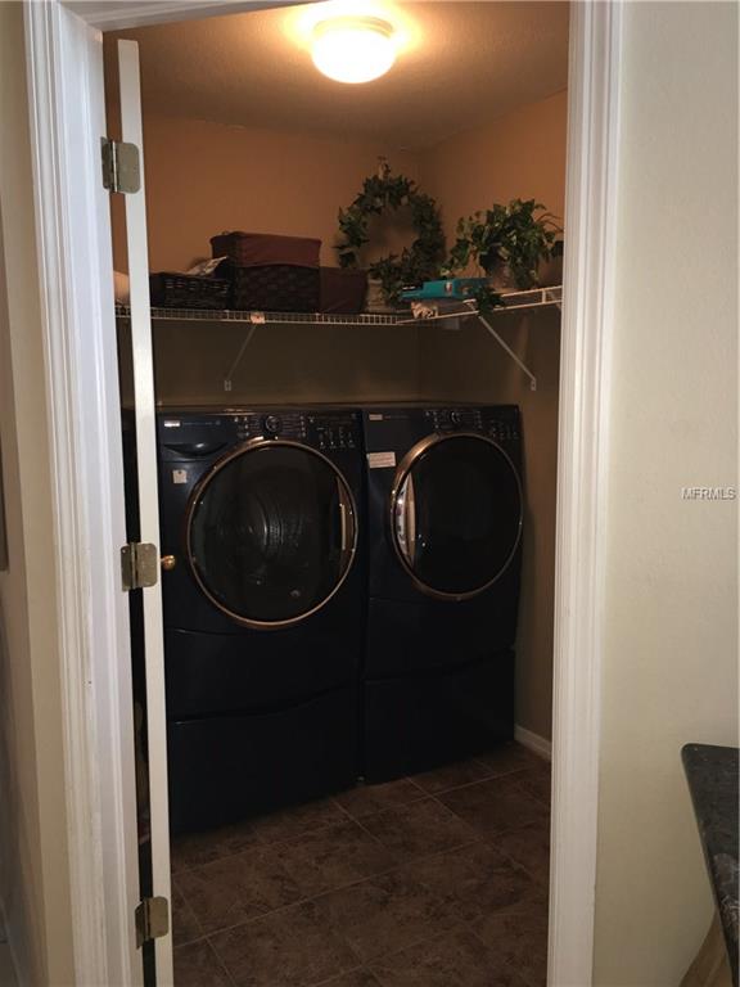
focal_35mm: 29
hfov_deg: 48.2
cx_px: 370
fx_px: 827
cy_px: 494
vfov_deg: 61.7
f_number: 2.2
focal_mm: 4.15
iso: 80
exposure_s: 1/20
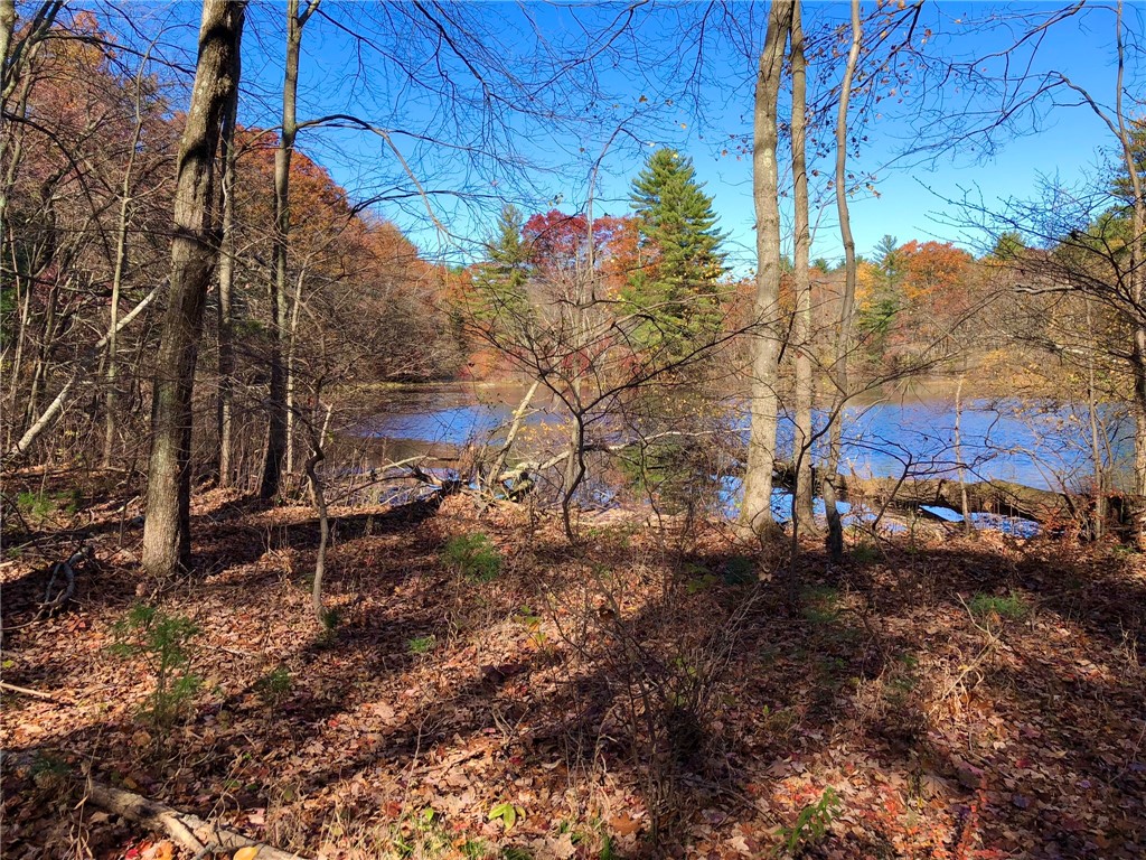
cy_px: 430
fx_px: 927
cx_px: 573
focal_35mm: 28
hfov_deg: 63.4
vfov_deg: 49.7
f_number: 1.8
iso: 20
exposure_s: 1/813
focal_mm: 3.99
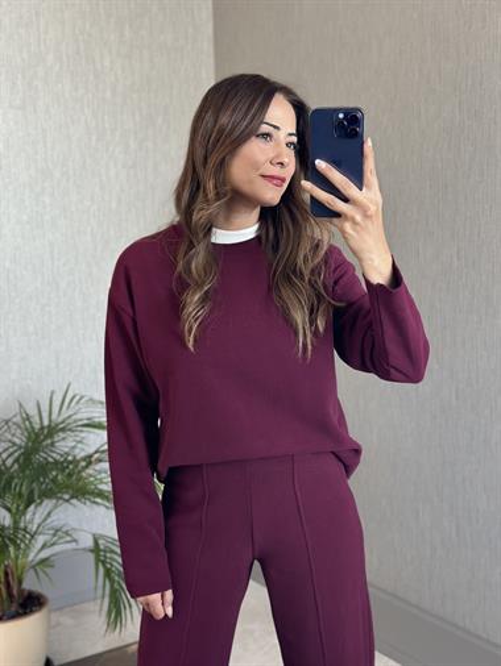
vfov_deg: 39.6
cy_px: 333
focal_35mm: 48
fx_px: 925
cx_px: 250
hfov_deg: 30.3
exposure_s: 1/113
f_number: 1.78
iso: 125
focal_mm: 6.86
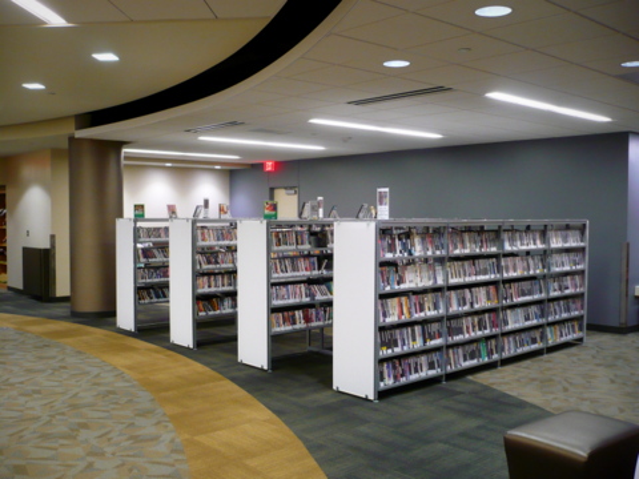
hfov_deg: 52.6
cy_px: 240
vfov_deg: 40.7
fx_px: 646
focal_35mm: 35
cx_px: 320
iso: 200
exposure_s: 1/20
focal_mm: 5.8
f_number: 2.8
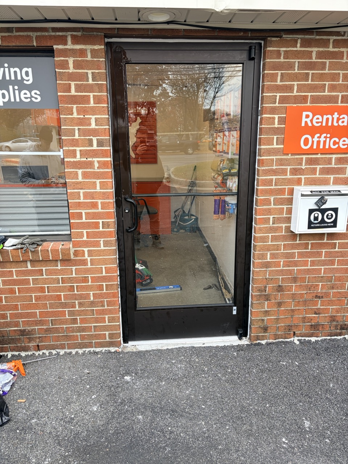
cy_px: 232
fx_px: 349
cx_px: 174
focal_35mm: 26
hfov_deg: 53.1
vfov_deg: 67.3
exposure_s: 1/220
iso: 50
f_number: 1.6
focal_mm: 5.96
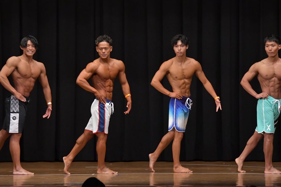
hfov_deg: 9.5
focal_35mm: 217
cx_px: 140
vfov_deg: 6.3
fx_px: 1693
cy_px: 94
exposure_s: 1/400
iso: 5000
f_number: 5.6
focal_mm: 145
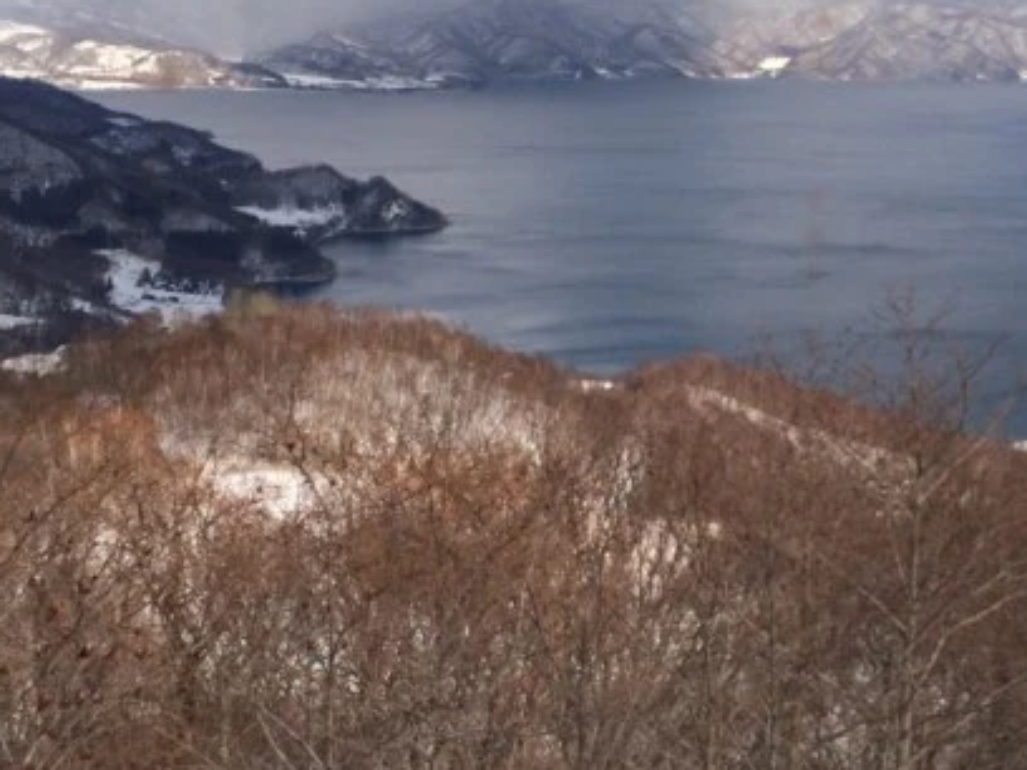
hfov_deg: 29.9
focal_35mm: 64
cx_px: 740
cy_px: 364
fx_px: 1899
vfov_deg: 22.9
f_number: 2.2
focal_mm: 4.15
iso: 32
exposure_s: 1/1642
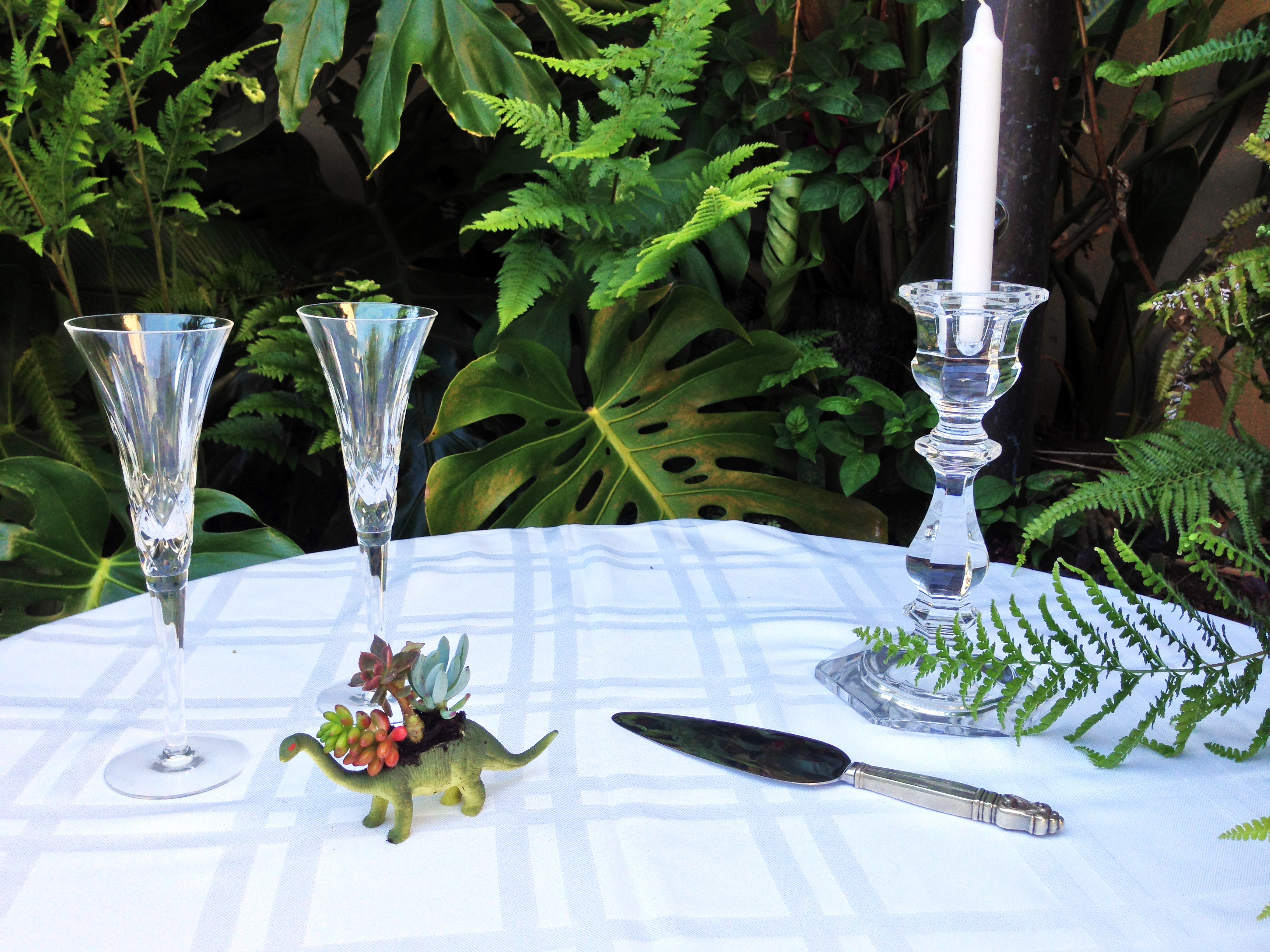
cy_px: 476
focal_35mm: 33
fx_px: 1211
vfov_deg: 42.9
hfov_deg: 55.4
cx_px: 635
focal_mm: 4.12
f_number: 2.4
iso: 50
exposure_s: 1/184
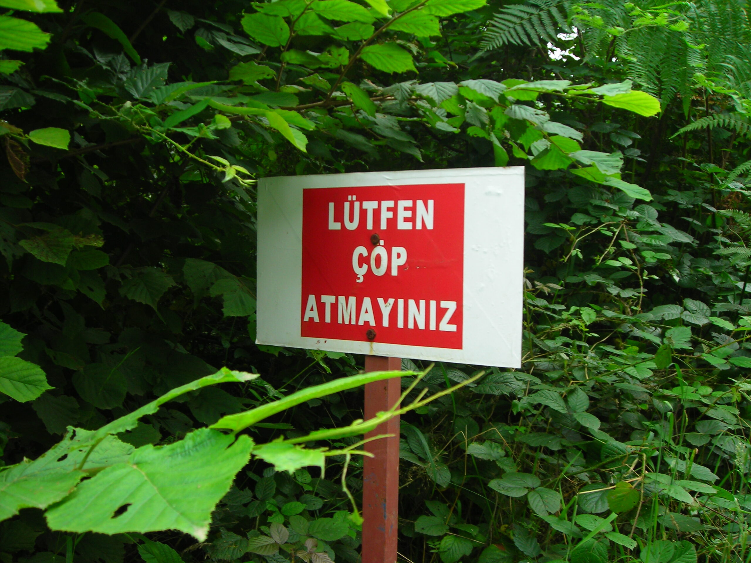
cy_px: 282
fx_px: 824
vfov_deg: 37.7
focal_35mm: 38
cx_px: 376
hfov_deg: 49.0
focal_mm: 6.3
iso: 50
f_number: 3.2
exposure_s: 1/66.3
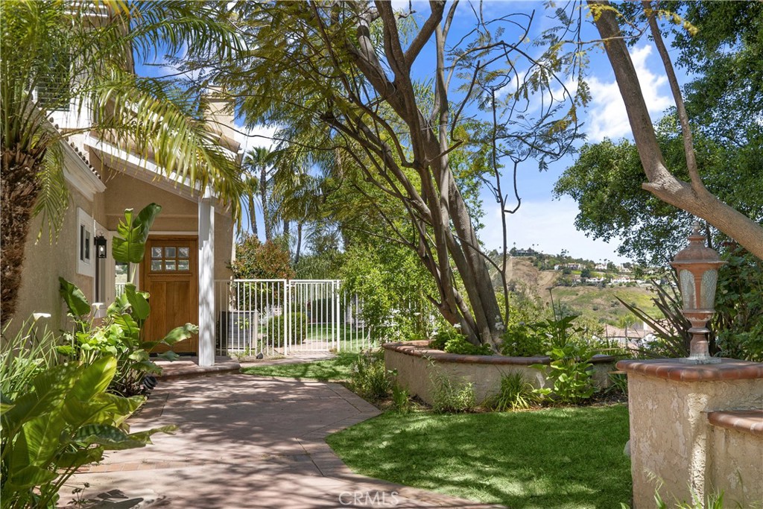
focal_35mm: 33
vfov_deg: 40.0
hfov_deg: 57.2
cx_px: 382
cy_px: 254
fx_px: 699
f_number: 8
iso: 100
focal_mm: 33
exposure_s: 1/320
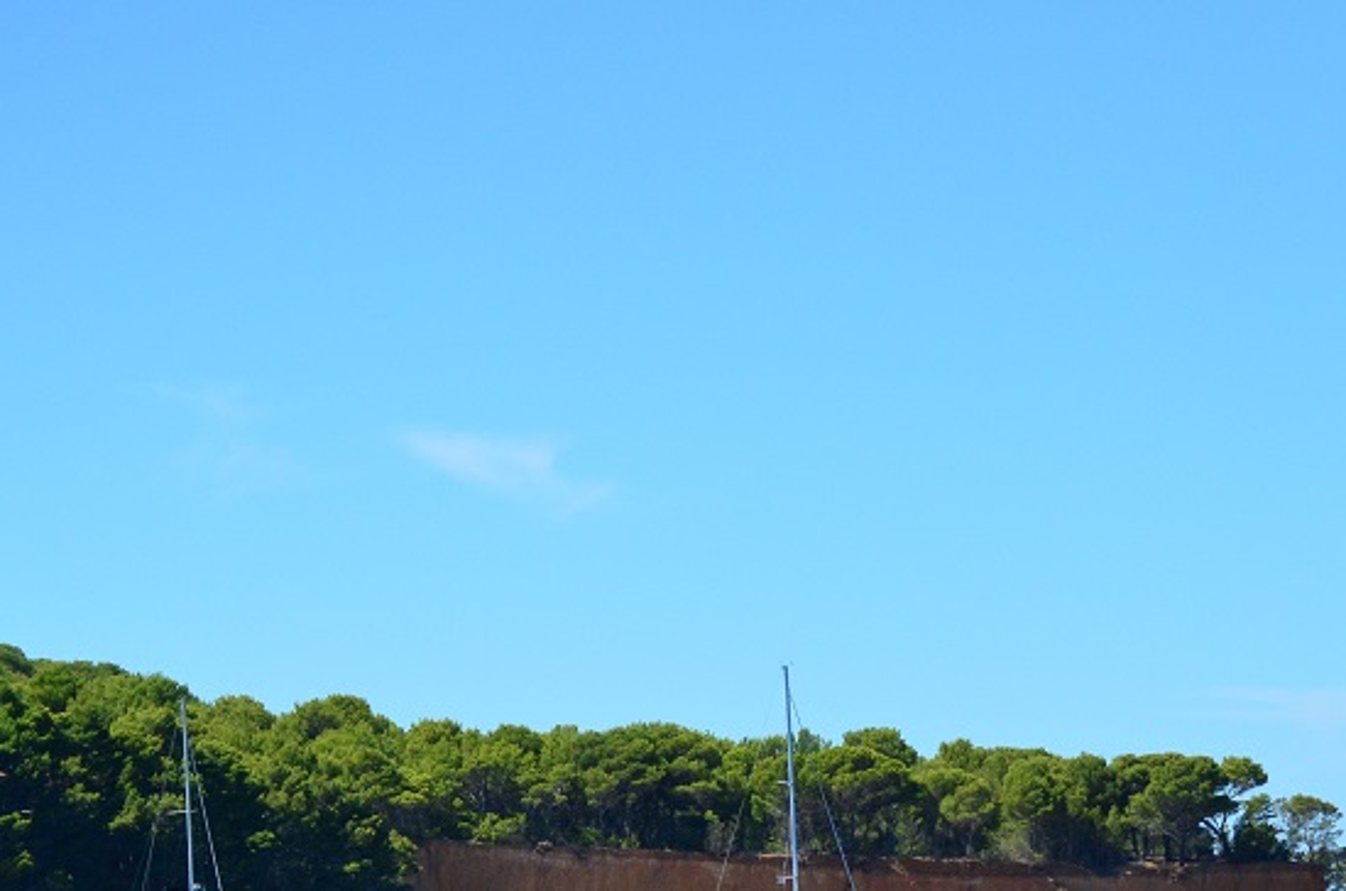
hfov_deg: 10.8
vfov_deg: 7.1
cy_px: 786
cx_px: 1101
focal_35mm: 191
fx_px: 7125
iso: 900
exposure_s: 1/8000
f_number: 4.5
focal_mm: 70
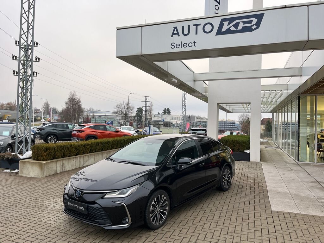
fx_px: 243
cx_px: 162
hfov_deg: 67.3
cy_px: 122
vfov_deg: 53.1
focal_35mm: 26
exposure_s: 1/99
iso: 125
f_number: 1.6
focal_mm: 5.1
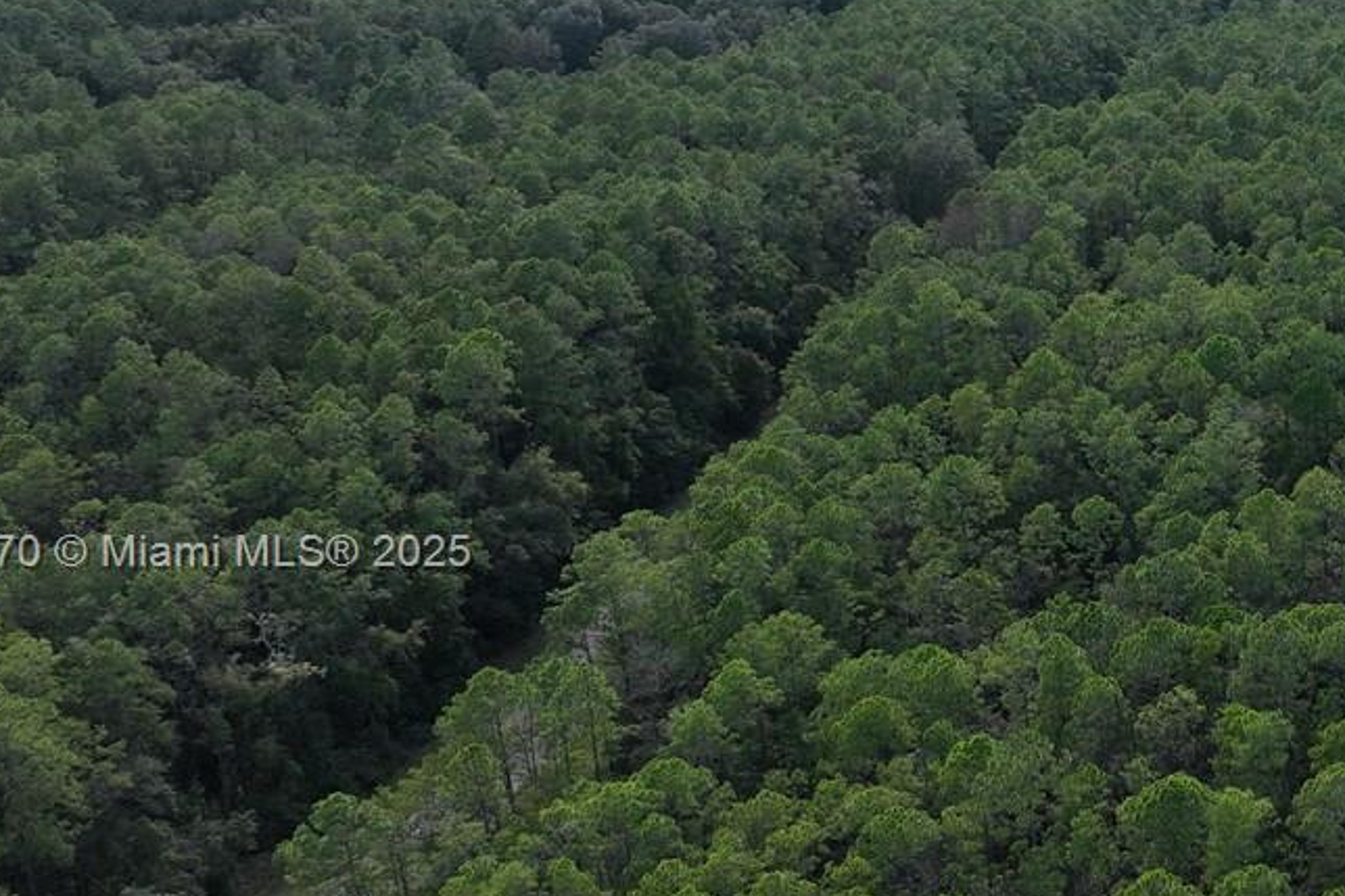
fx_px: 2316
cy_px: 556
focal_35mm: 62
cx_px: 1474
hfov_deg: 29.3
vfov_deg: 21.9
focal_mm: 12.29
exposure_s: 1/640
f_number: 2.8
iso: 100
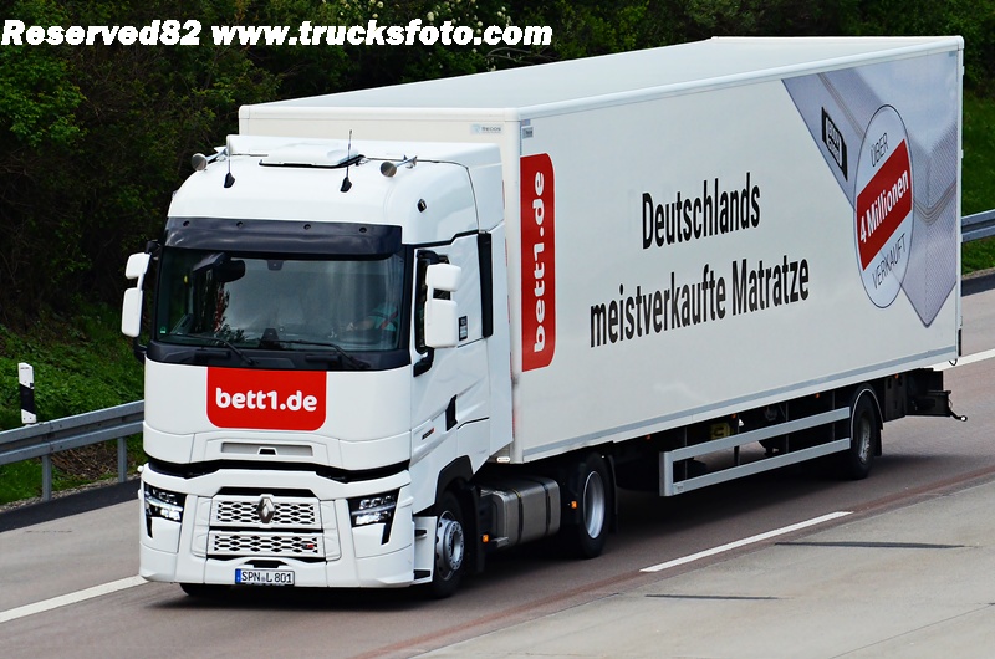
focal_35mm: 330
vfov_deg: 4.1
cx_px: 498
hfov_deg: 6.3
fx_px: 9103
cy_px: 330
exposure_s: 1/1250
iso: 800
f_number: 9
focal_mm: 220
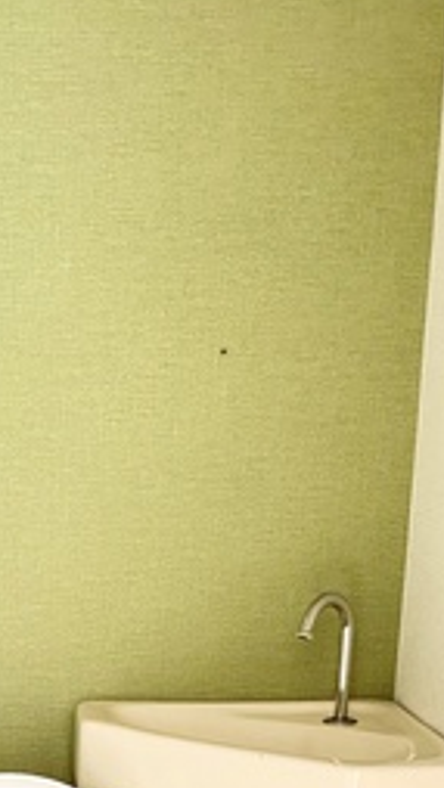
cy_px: 1045
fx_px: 1506
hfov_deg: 16.4
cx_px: -8
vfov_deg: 25.1
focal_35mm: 72
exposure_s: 1/30
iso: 1250
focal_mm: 6.76
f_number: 1.78
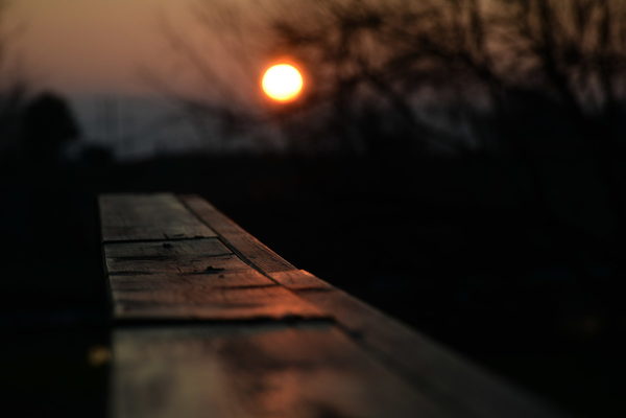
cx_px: 313
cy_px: 209
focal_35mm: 174
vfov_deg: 7.9
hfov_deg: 11.8
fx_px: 3025
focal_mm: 116
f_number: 10
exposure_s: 1/160
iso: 100
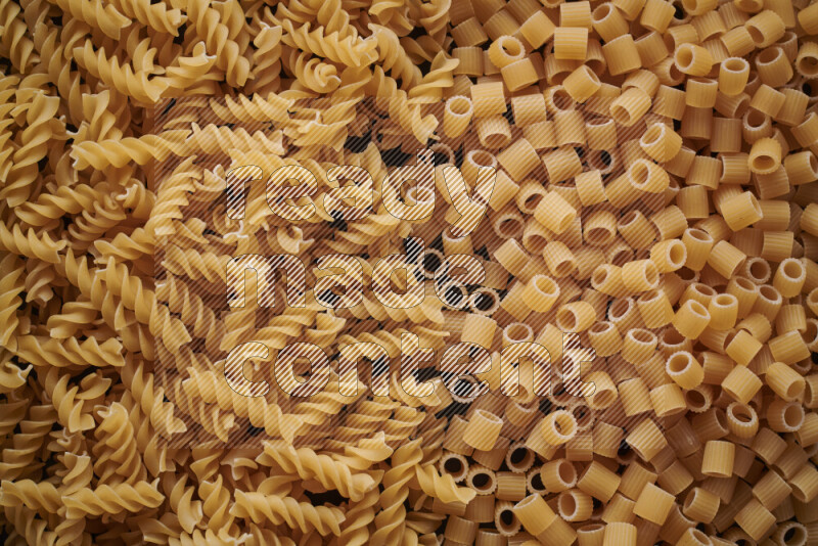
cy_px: 273
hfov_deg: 39.6
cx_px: 409
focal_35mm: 50
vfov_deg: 27.0
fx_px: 1136
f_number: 8
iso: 160
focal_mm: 50
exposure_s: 1/100
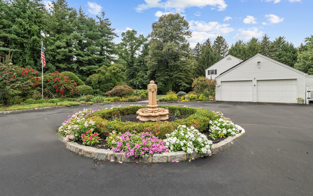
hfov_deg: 101.5
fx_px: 128
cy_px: 93
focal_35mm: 15
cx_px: 153
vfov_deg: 74.7
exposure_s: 1/15
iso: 100
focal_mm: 14
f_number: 11
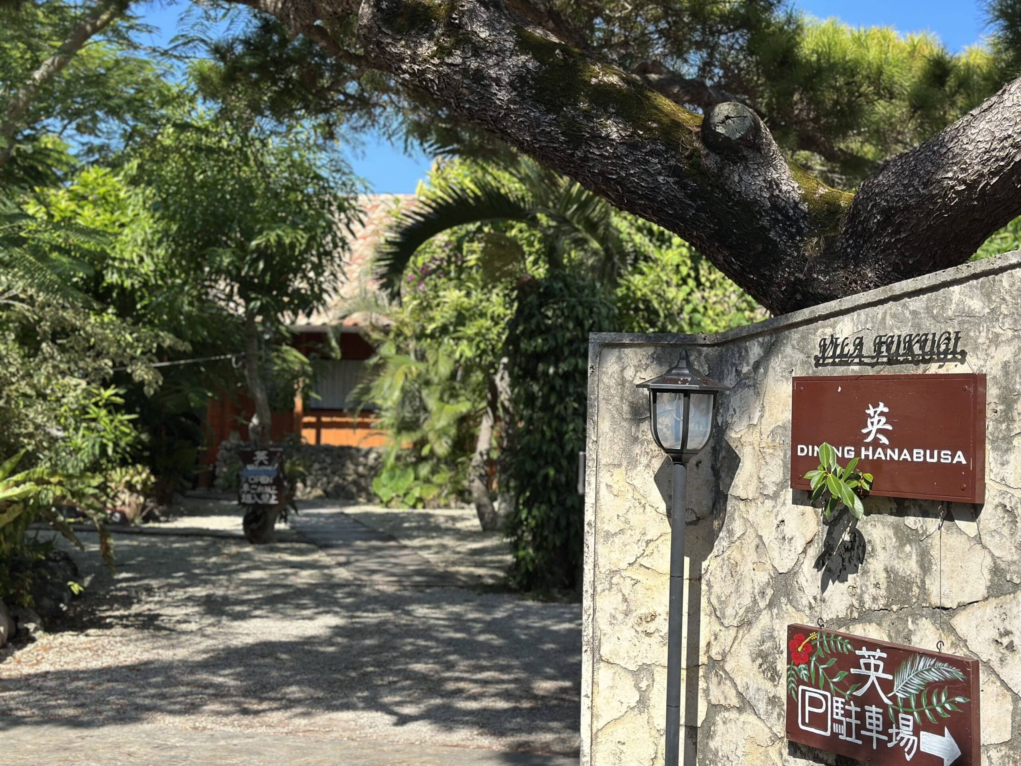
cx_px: 510
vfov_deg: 30.3
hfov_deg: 39.7
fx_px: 1416
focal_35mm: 48
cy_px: 383
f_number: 1.78
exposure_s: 1/2532
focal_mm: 6.86
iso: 100
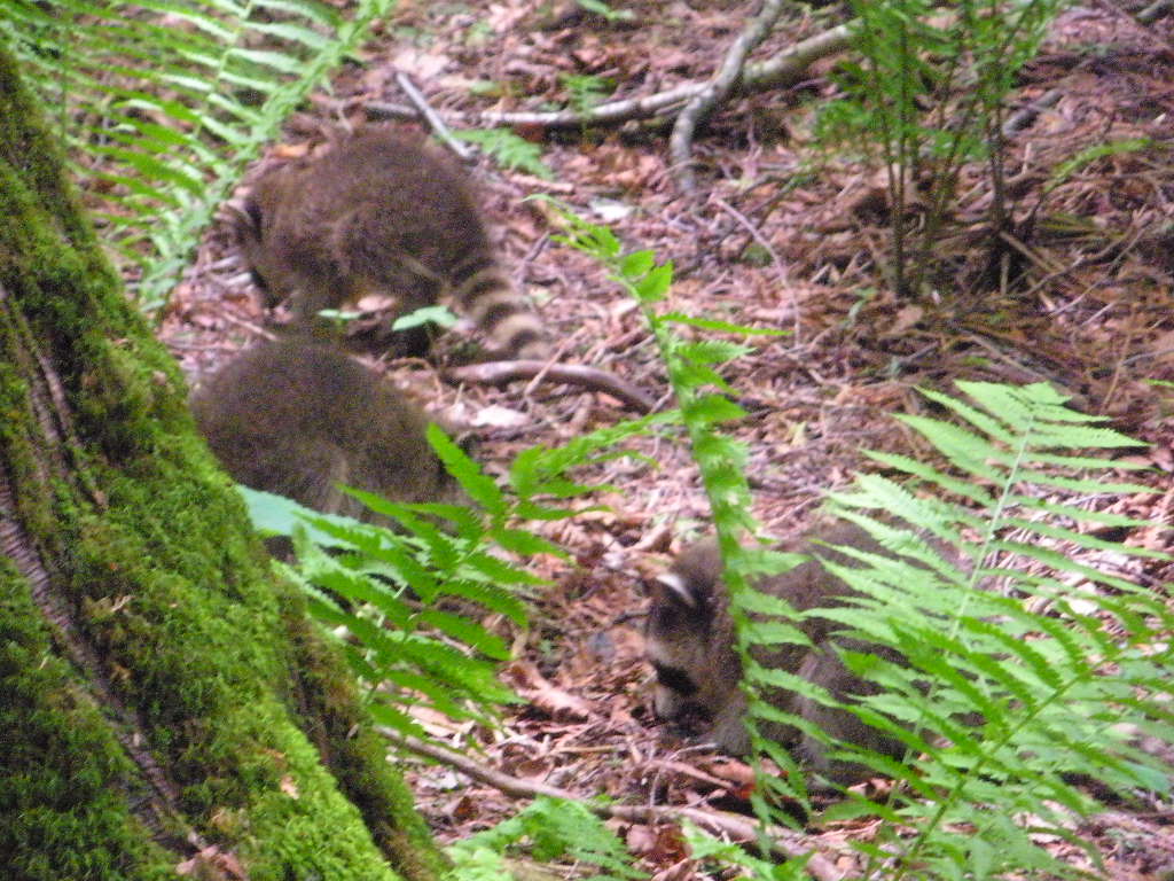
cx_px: 587
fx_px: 5053
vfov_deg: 10.0
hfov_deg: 13.3
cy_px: 440
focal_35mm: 149
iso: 1600
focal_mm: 26
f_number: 5.4
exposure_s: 1/75.6
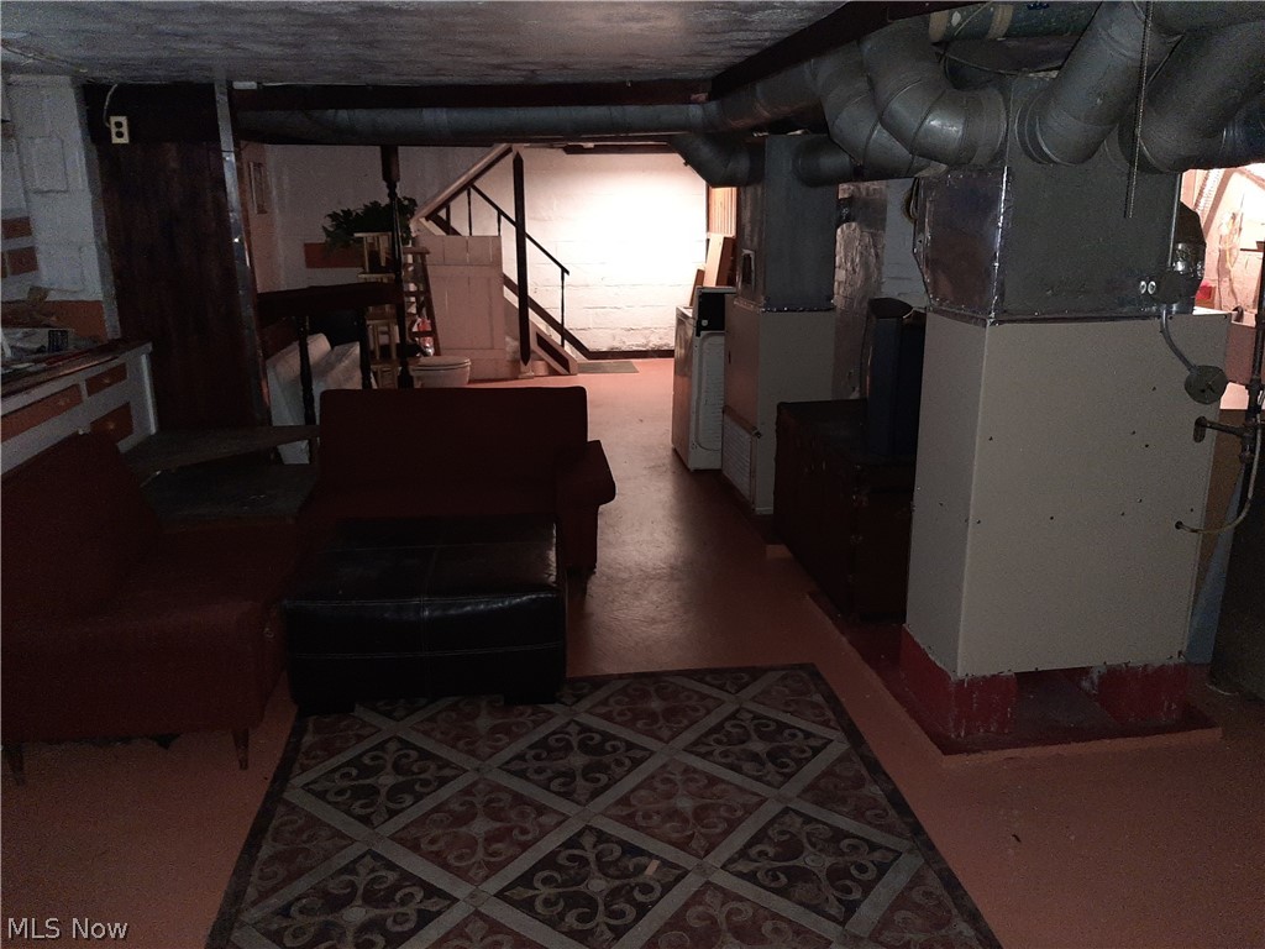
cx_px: 632
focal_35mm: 26
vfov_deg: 53.1
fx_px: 950
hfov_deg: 67.3
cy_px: 474
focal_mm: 3.93
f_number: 1.7
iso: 1000
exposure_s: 1/20
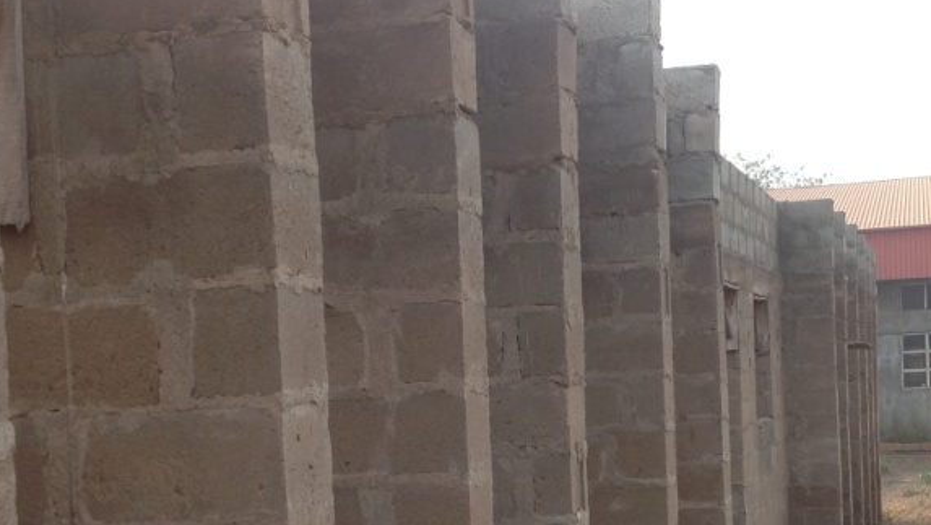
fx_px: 1680
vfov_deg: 17.6
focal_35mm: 68
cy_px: 446
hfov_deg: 31.0
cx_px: 483
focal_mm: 4.28
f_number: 2.4
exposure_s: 1/451
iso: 50
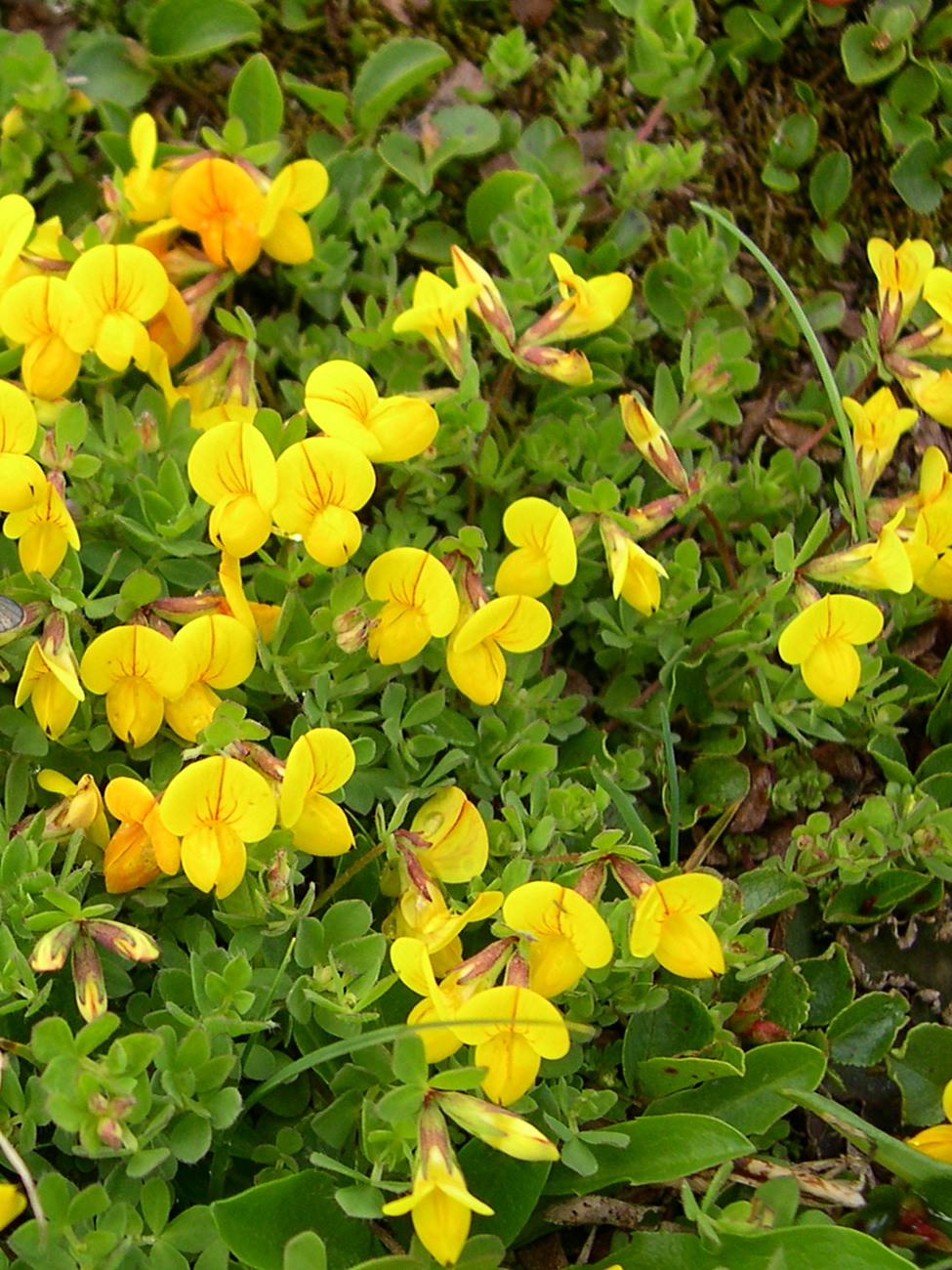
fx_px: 1393
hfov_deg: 37.7
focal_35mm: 38
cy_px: 635
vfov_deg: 49.0
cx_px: 476
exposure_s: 1/358
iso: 100
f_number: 2.8
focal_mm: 8
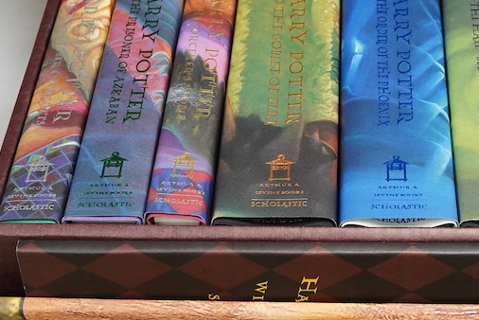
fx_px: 1331
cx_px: 378
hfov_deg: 20.2
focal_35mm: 100
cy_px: 169
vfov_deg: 13.7
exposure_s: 1/160
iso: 2500
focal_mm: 30
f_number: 8
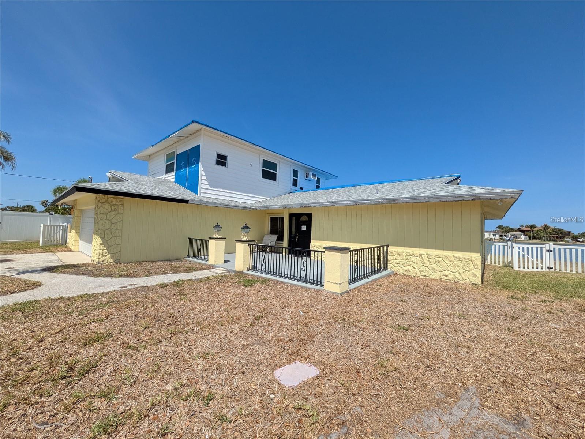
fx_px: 237
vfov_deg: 85.7
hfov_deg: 102.1
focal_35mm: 14
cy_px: 220
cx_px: 292
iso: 48
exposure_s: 1/3106
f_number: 2.2
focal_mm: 1.83
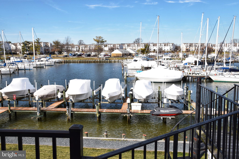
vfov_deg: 36.9
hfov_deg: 53.1
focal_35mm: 36
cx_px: 120
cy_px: 80
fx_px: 239
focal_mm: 24
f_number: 18
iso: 400
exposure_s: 1/200
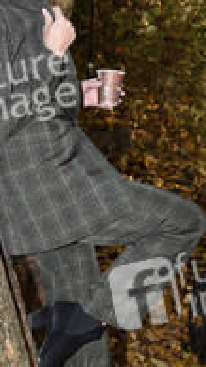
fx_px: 797
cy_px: 191
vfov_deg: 25.9
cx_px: 34
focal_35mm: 82
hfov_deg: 14.6
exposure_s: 1/160
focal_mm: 38
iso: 400
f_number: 6.3
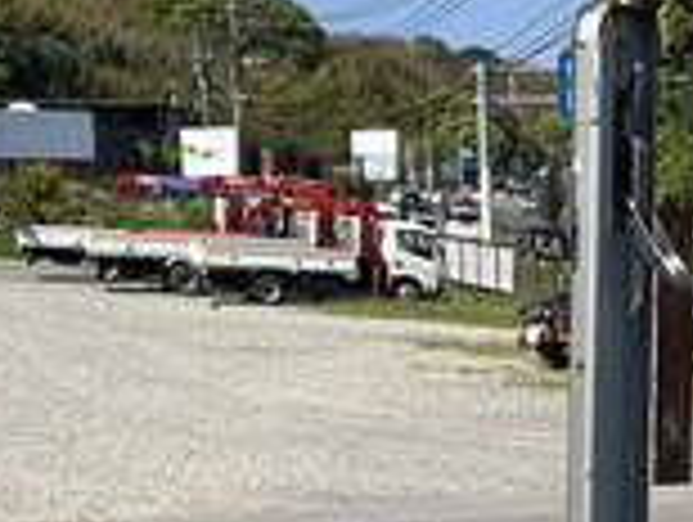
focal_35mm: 116
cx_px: 621
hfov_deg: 16.7
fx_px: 2326
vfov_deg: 12.6
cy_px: 562
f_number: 1.8
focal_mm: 3.99
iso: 32
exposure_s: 1/2208
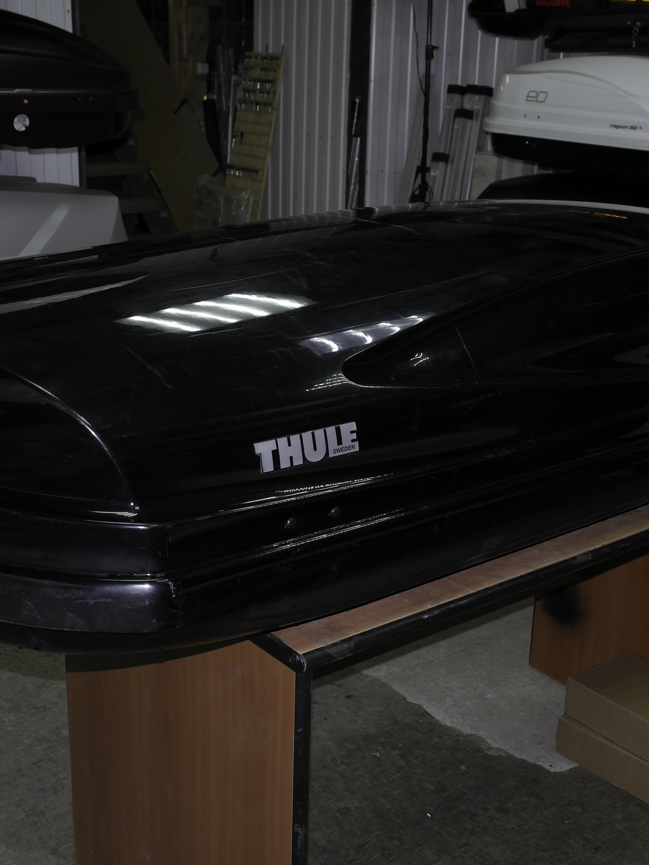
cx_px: 324
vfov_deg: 39.7
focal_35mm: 48
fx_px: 1200
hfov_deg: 30.3
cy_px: 435
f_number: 6.3
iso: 200
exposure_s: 1/40
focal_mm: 22
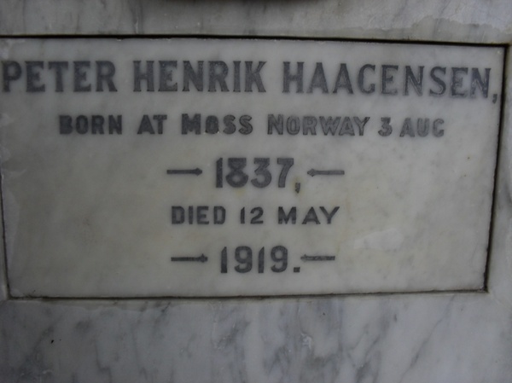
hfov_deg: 52.7
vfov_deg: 40.6
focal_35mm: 35
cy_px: 192
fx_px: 517
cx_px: 256
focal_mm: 6.3
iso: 100
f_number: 3.2
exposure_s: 1/45
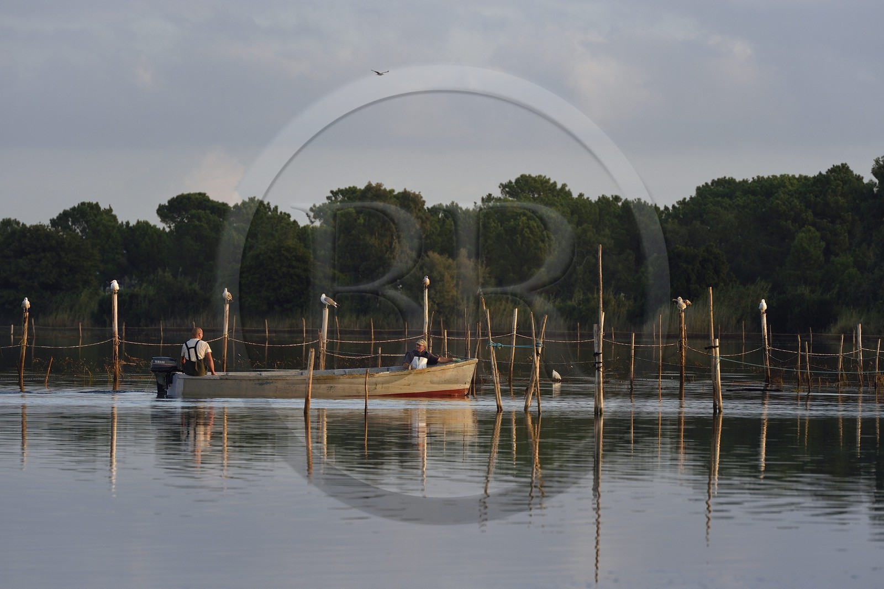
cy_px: 294
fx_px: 6874
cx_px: 442
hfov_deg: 7.4
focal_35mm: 280
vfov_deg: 4.9
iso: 400
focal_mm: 280
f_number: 8
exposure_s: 1/320
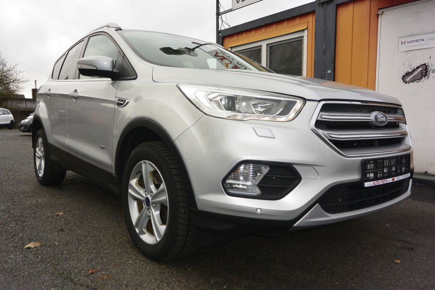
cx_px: 218
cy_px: 145
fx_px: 326
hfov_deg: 67.4
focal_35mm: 27
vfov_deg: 47.9
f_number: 4
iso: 160
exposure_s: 1/250
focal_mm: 10
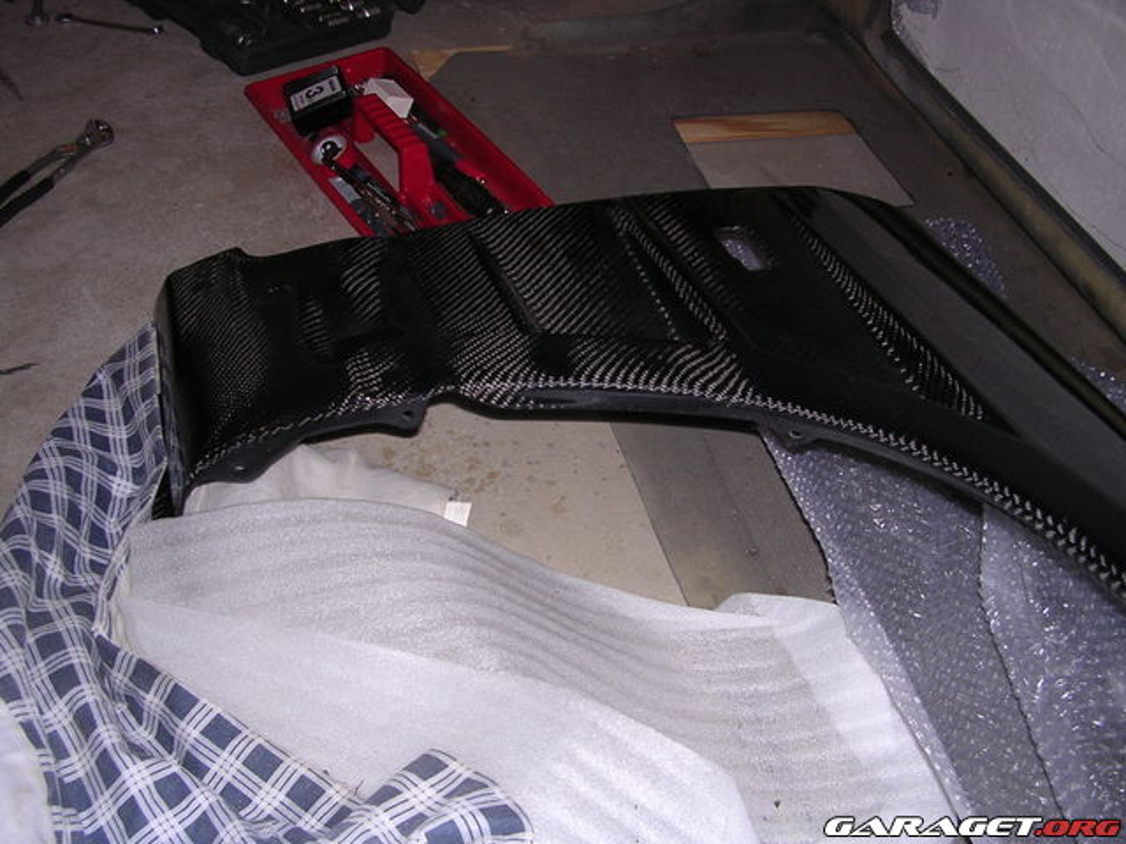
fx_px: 1236
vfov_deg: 37.7
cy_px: 422
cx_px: 563
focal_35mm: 38
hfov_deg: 49.0
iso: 100
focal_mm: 5.8
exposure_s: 1/60.1
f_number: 2.8
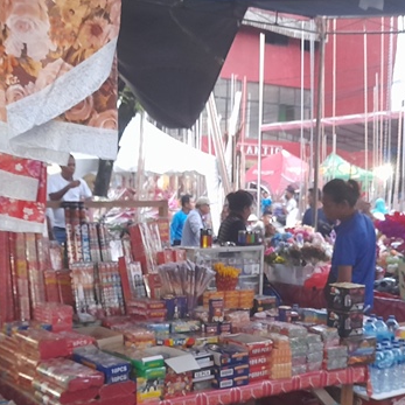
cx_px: 196
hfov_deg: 33.4
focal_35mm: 51
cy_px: 292
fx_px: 675
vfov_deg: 32.9
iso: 640
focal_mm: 4.6
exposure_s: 1/20
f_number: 2
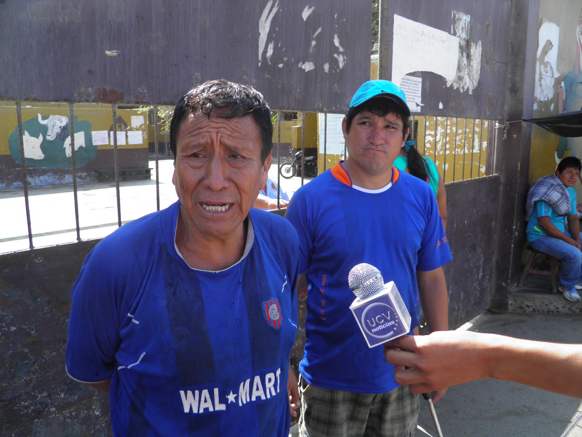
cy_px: 218
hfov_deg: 63.4
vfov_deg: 49.7
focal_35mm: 28
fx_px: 471
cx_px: 291
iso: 50
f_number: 2.8
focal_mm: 4.9
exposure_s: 1/320
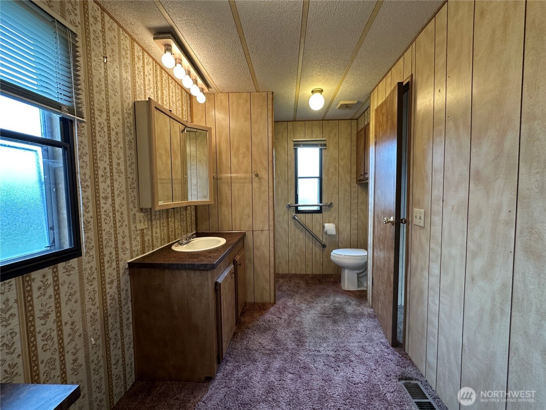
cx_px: 273
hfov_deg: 102.1
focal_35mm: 14
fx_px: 221
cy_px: 205
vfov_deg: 85.7
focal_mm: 2.22
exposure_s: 1/60
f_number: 2.2
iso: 200
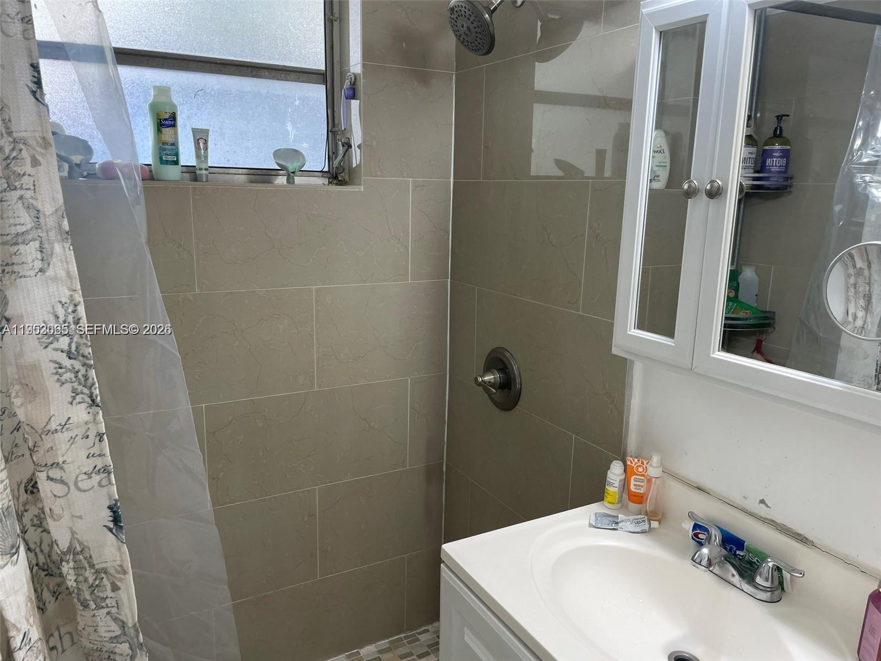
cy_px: 330
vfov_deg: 53.1
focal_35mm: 26
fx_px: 662
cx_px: 440
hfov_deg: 67.3
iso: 64
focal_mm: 4.2
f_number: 1.6
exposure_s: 1/120
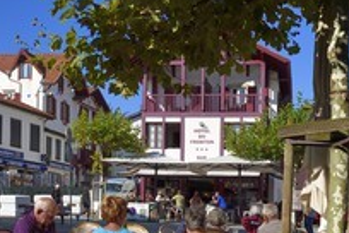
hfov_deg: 28.6
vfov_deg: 19.0
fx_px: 679
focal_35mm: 70
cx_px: 243
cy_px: 228
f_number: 11
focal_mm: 34
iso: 200
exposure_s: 1/250
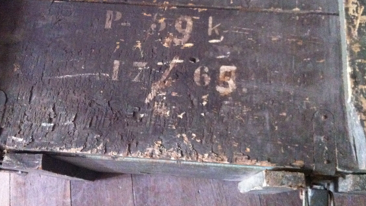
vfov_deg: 26.7
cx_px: 177
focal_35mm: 44
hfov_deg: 46.4
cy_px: 49
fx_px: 427
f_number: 2.8
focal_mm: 3.85
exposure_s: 1/15
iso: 1000
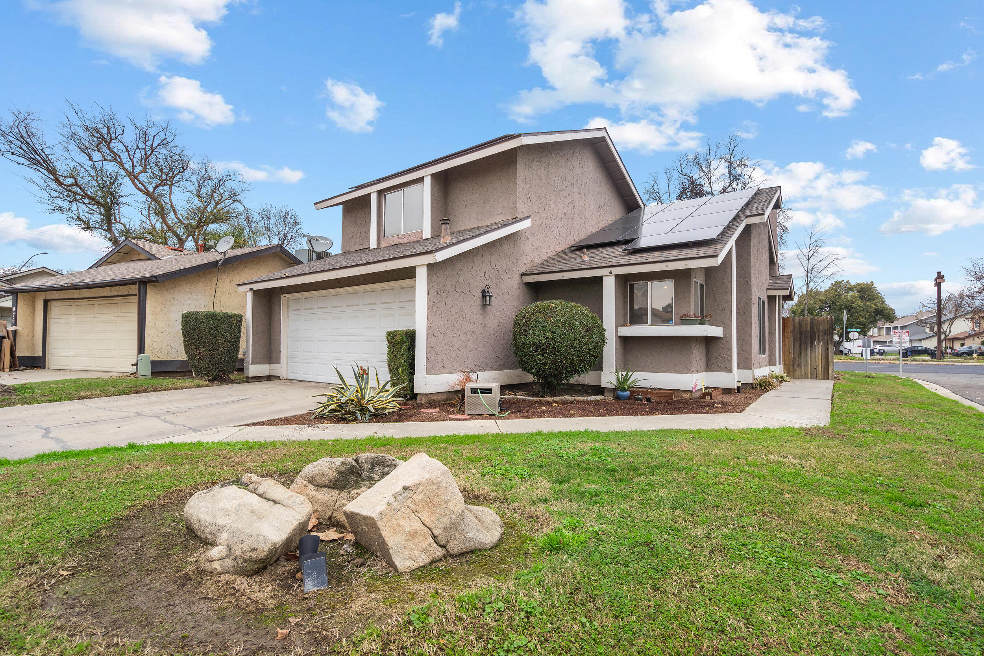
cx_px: 492
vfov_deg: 73.8
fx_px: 437
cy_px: 328
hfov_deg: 96.7
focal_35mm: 16
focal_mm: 16
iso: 400
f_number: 5
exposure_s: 1/800
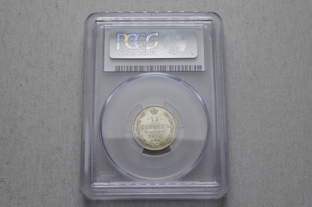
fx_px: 441
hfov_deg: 39.0
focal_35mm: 51
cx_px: 156
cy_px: 104
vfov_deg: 26.4
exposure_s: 1/250
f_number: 14
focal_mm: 34
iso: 400
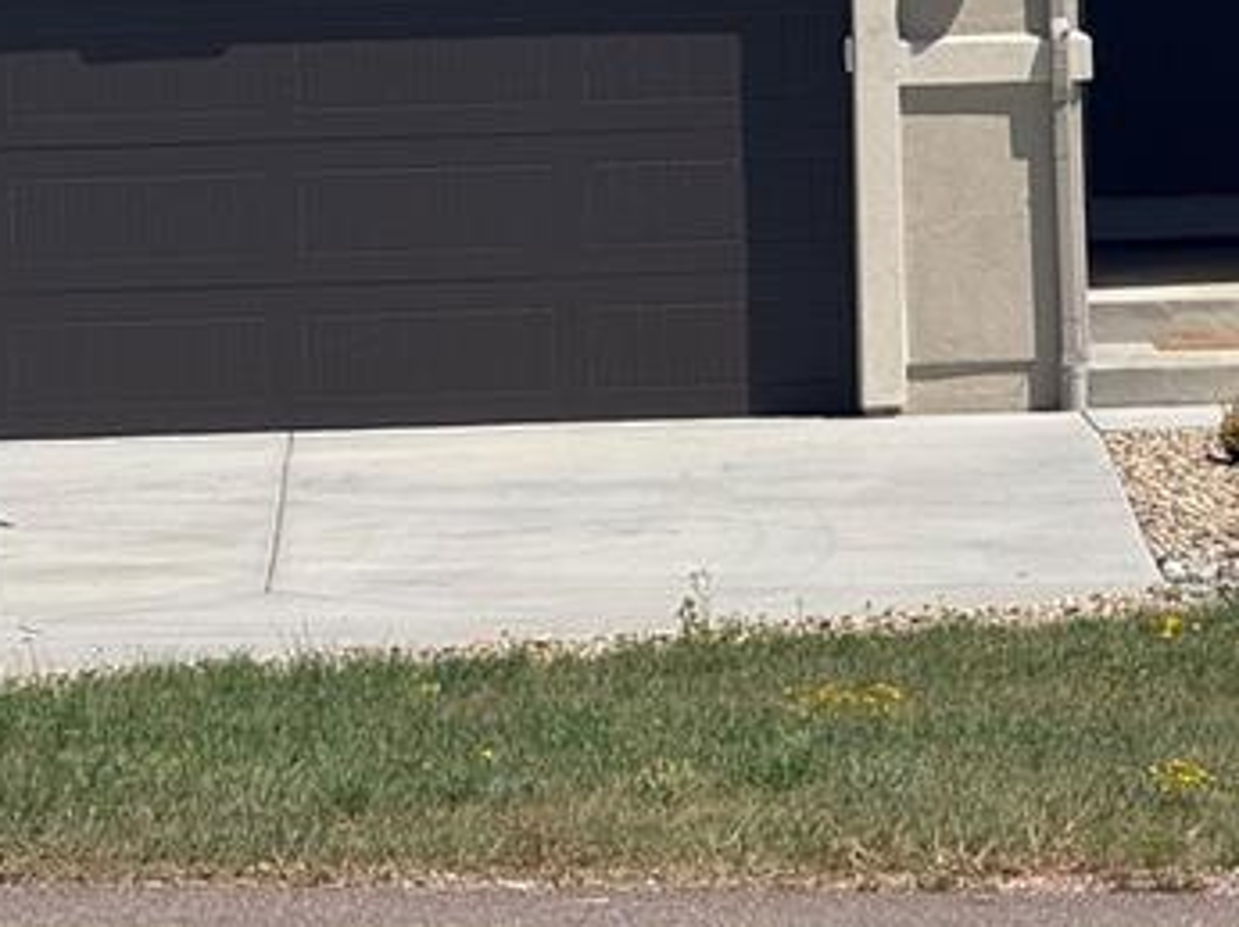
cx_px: 1239
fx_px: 12698
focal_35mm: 355
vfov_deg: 4.2
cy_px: -388
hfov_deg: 5.6
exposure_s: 1/2525
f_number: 2.8
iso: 50
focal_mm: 15.66
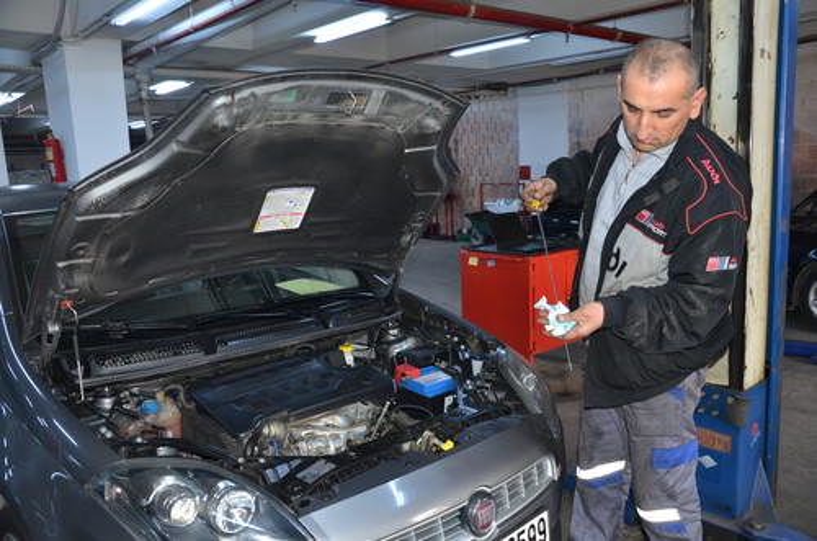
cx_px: 408
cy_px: 270
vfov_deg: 41.5
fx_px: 713
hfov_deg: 59.6
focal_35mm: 32
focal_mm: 21
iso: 800
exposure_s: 1/60
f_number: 3.8
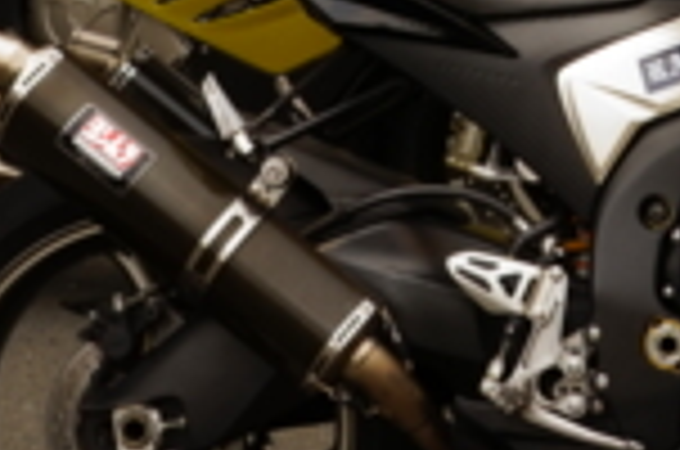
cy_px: -389
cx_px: 594
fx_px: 3600
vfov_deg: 7.0
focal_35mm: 191
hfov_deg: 10.7
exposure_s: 1/125
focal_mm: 24
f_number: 9.5
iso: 100
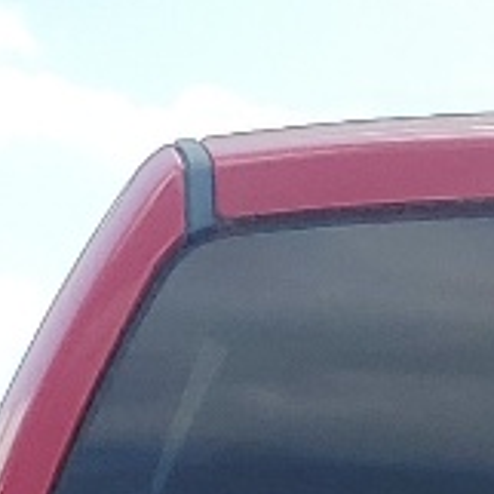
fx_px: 3697
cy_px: 1528
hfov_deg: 7.5
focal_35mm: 229
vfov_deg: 6.8
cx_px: 749
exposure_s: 1/2000
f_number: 1.5
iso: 50
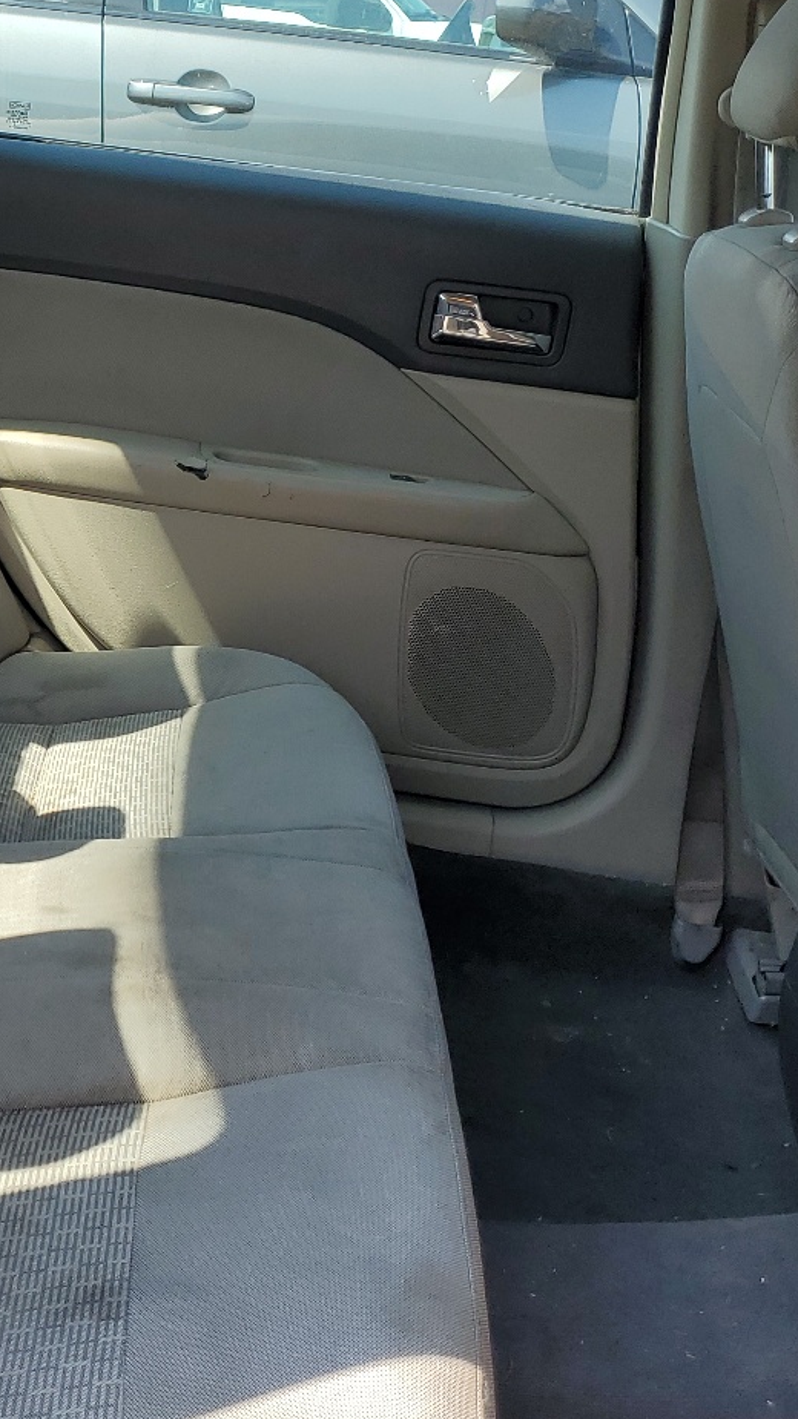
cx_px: -80
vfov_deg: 42.1
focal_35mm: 49
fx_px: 1844
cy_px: 678
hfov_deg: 23.0
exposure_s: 1/833
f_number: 1.5
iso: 50
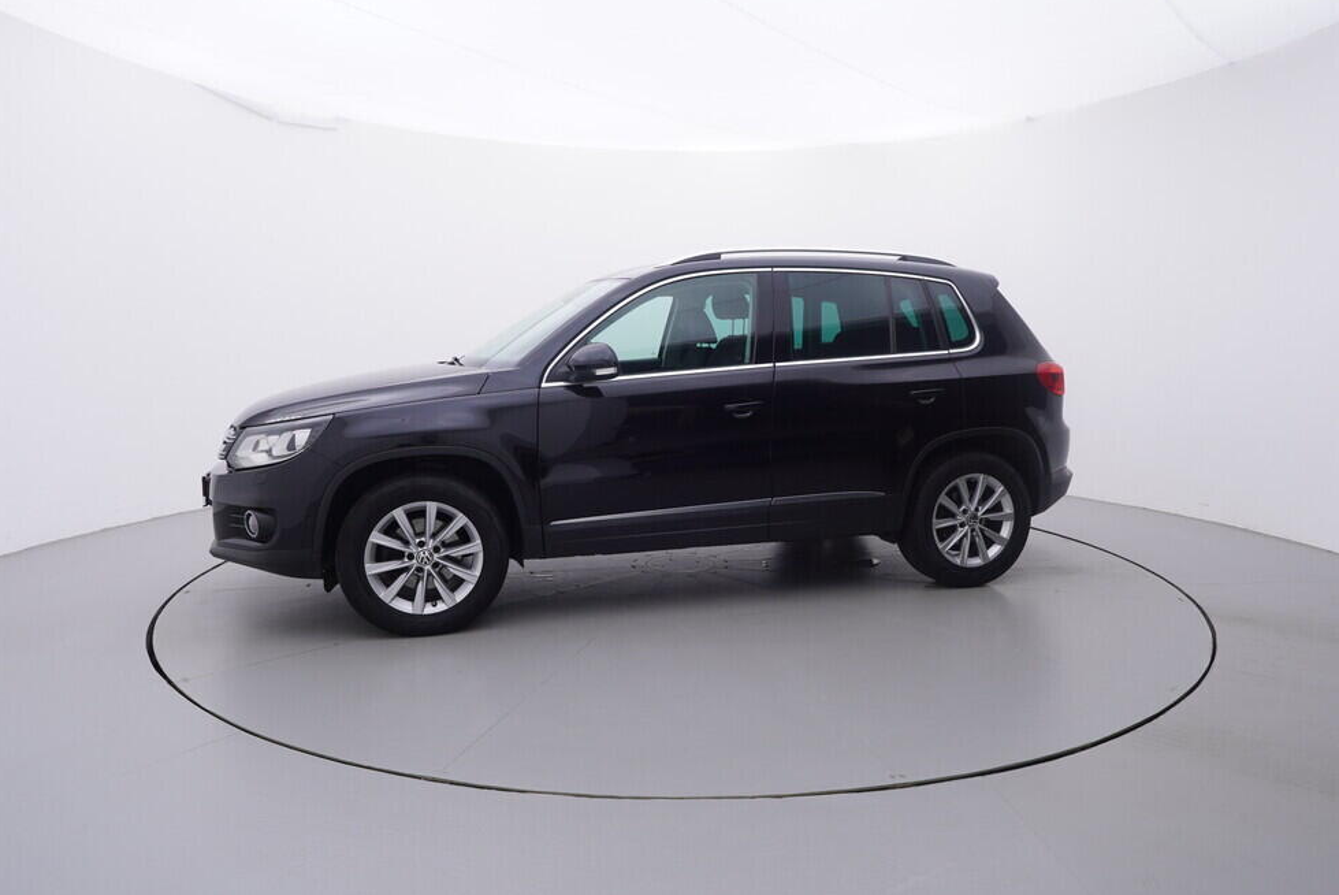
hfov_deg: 74.8
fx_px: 875
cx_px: 673
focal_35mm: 24
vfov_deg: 54.1
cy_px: 449
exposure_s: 1/80
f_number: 5
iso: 200
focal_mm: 15
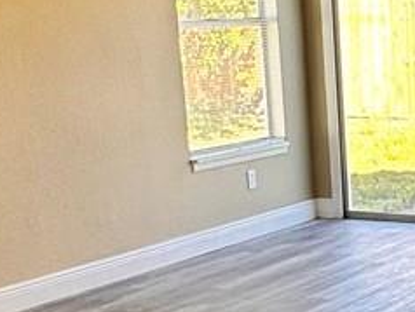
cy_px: 286
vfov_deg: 15.6
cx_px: 560
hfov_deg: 19.1
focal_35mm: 94
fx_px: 1128
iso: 50
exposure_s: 1/120
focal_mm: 2.22
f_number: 2.2
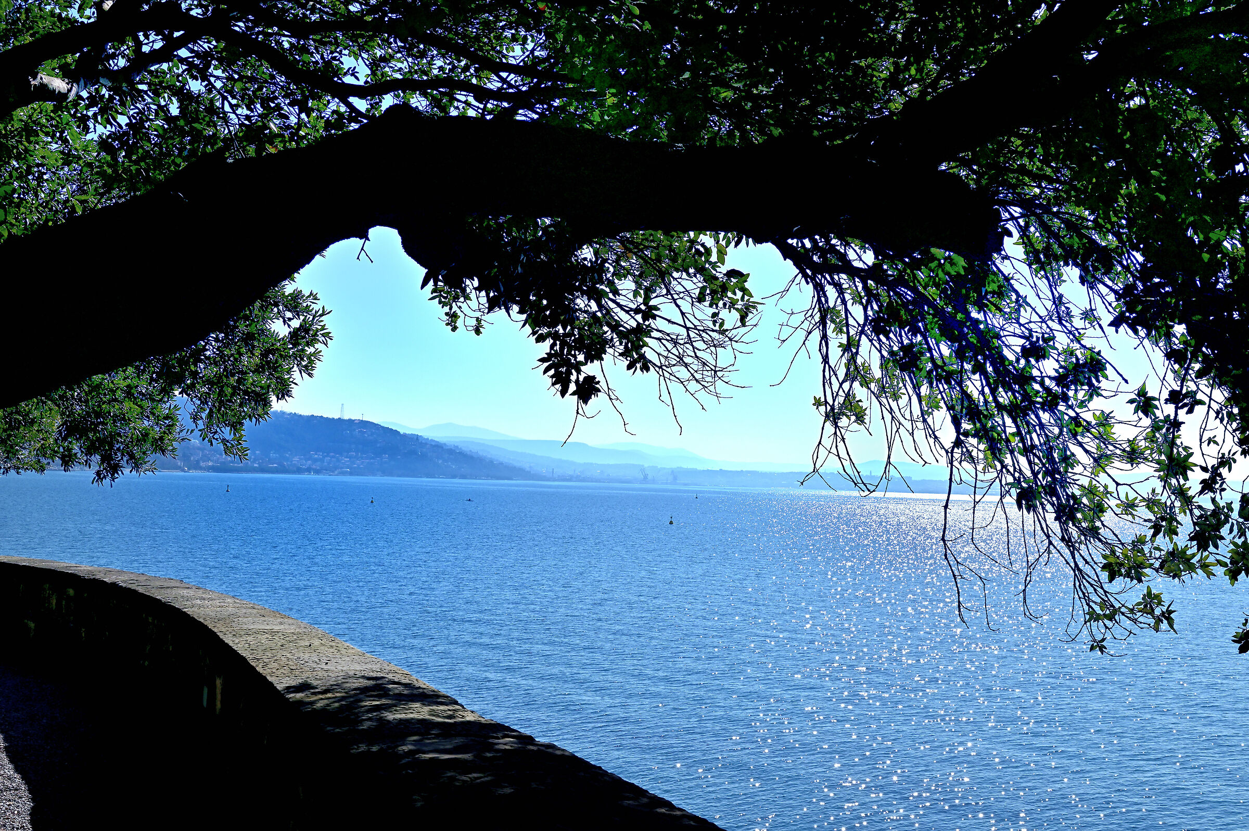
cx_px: 624
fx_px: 1526
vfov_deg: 30.5
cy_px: 416
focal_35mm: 44
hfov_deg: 44.5
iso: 100
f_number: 16
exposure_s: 1/250
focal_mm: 44
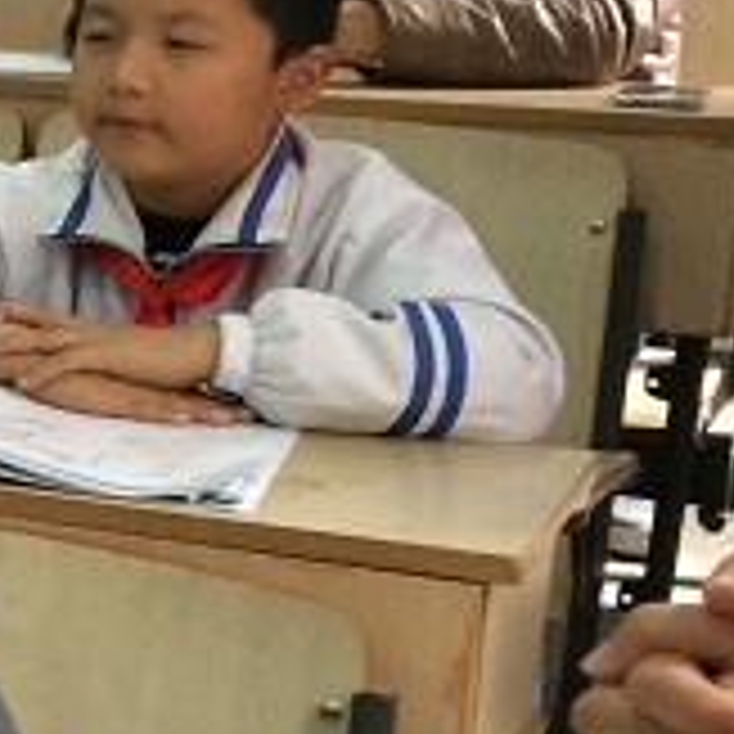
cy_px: 342
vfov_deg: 13.4
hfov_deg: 11.7
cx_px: -838
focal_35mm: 130
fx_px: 3119
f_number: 2.2
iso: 200
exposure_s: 1/33
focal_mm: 4.12
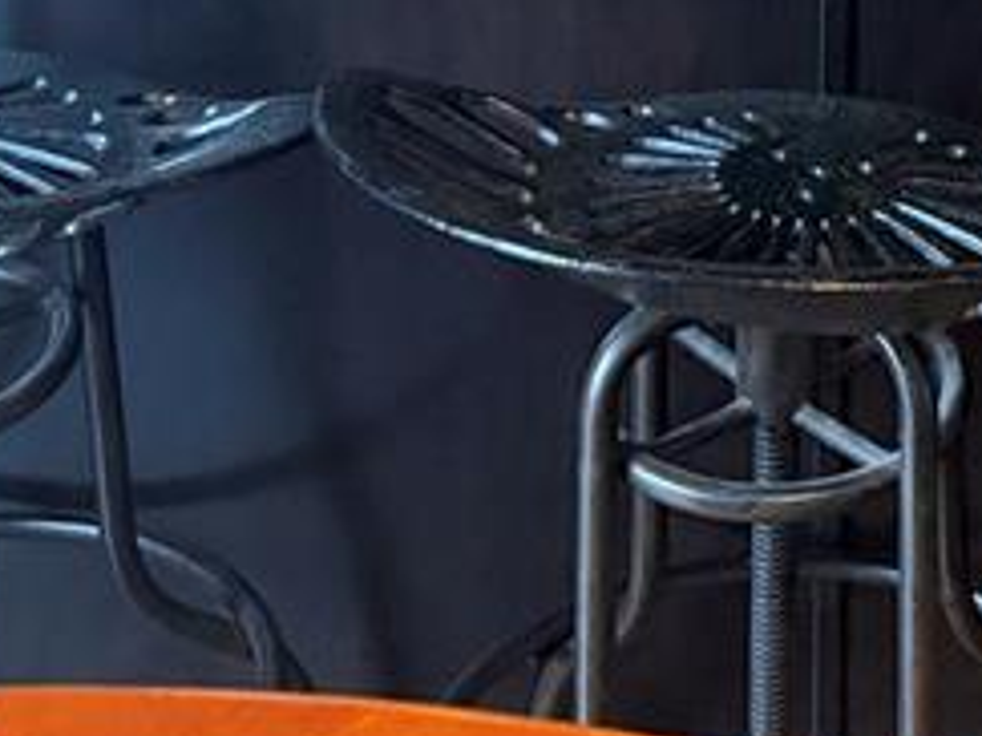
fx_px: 2864
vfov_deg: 12.7
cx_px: 1107
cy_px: -756
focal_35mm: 101
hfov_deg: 18.6
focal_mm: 6.76
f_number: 1.78
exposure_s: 1/60
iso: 640
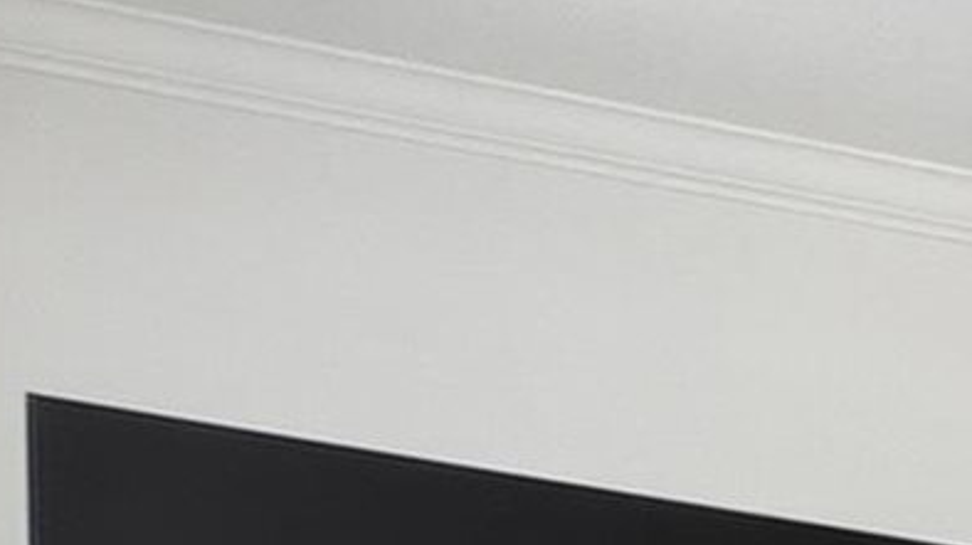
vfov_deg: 7.4
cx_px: 3755
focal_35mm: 147
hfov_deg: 8.4
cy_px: 1549
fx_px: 3786
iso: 800
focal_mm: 12
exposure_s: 1/1250
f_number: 7.1
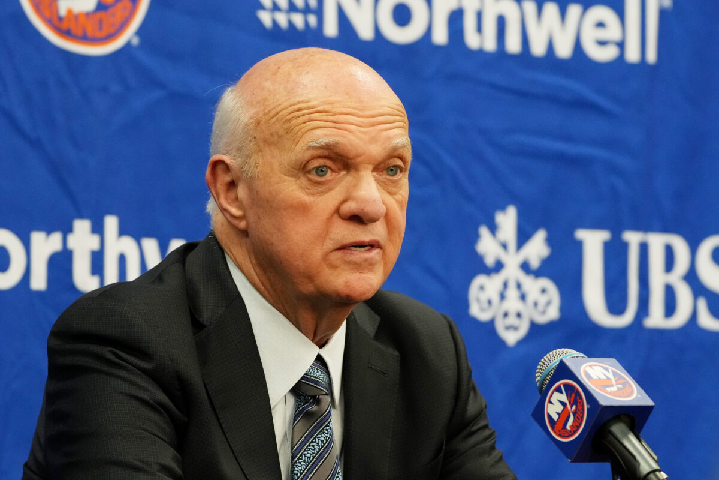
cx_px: 360
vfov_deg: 6.7
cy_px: 240
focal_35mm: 205
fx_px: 4094
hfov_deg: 10.0
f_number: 5
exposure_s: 1/250
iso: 3200
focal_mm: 137
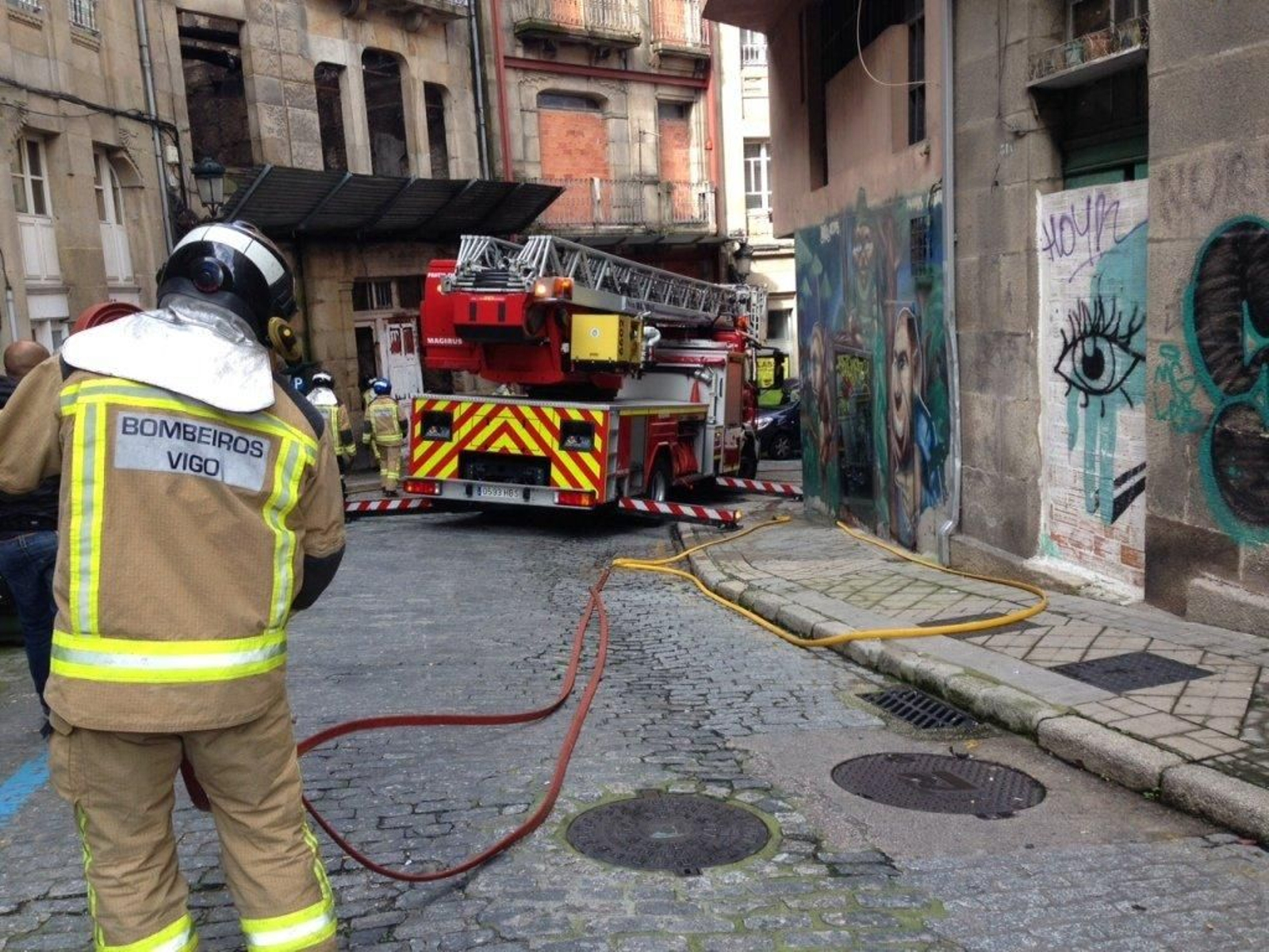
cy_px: 476
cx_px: 634
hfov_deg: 55.4
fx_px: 1210
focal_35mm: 33
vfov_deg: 42.9
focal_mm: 4.12
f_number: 2.4
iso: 50
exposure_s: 1/159
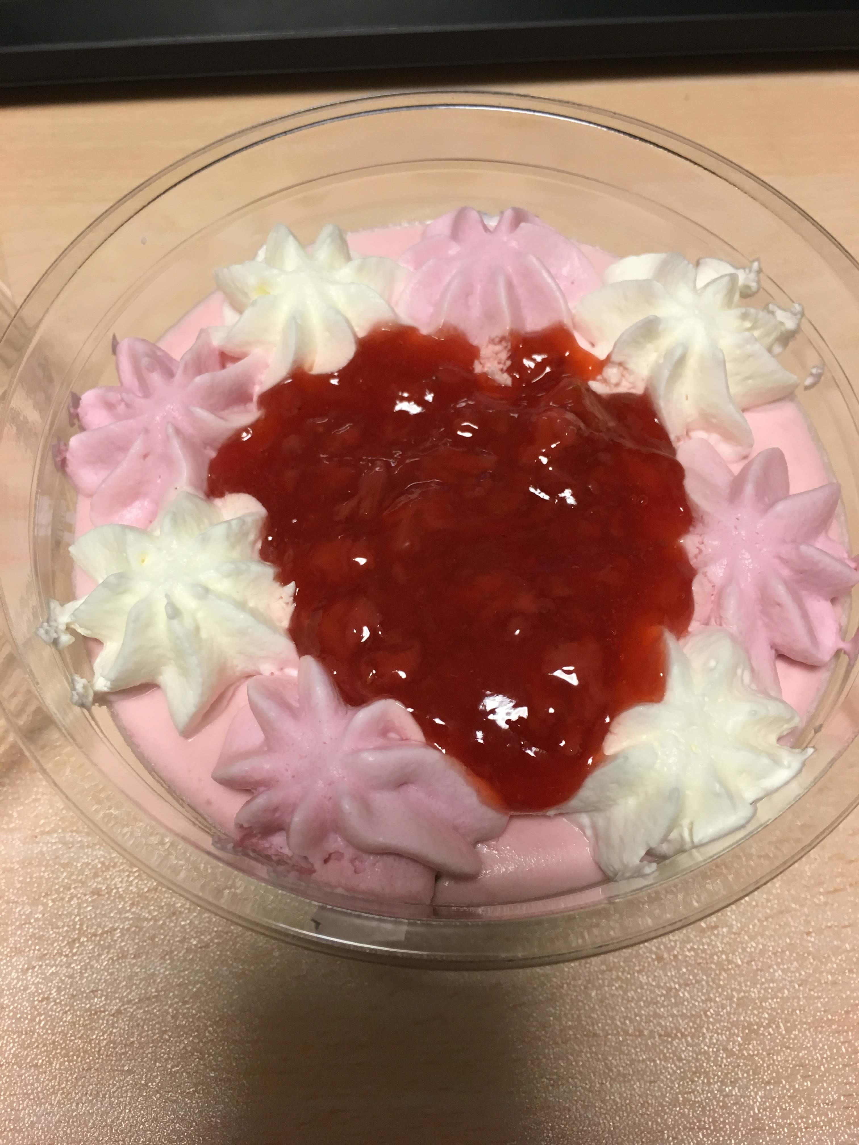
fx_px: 960
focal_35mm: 29
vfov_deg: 61.7
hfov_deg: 48.2
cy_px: 572
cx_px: 430
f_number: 2.2
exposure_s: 1/30
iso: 80
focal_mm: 4.15
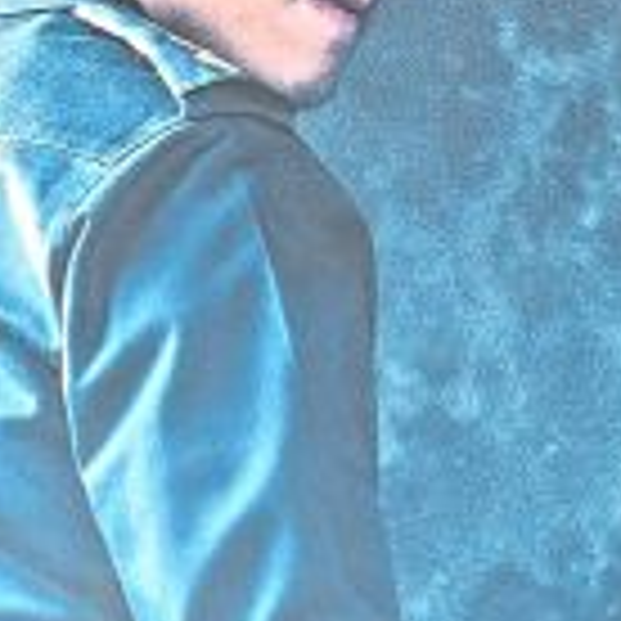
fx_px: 6353
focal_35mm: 313
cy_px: 1359
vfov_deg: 5.4
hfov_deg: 5.5
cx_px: -378
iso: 800
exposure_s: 1/60
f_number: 6.3
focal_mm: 41
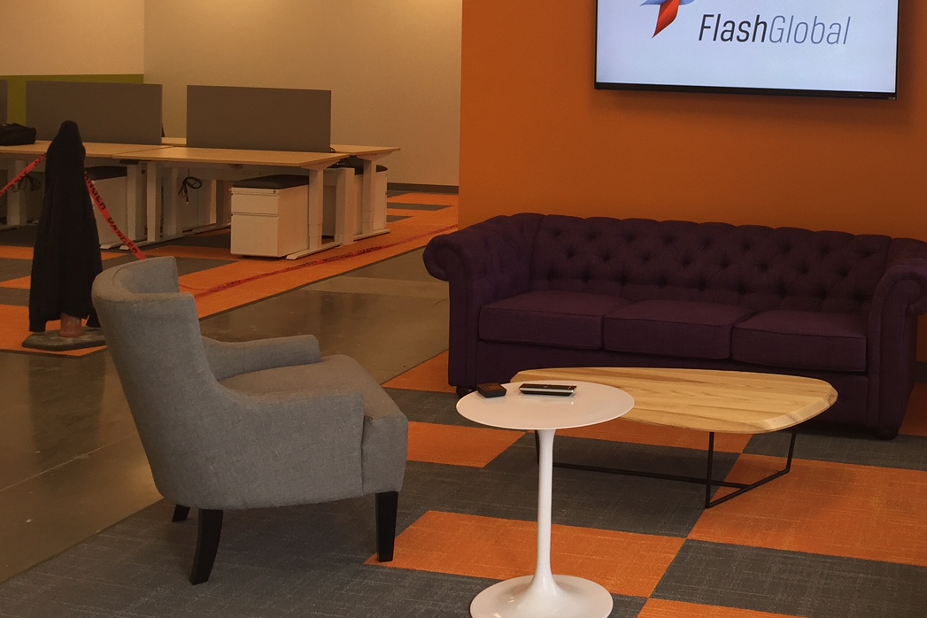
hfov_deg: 40.5
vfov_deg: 27.9
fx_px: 1210
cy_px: 103
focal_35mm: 47
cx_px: 718
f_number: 2.2
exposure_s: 1/60
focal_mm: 4.15
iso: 40
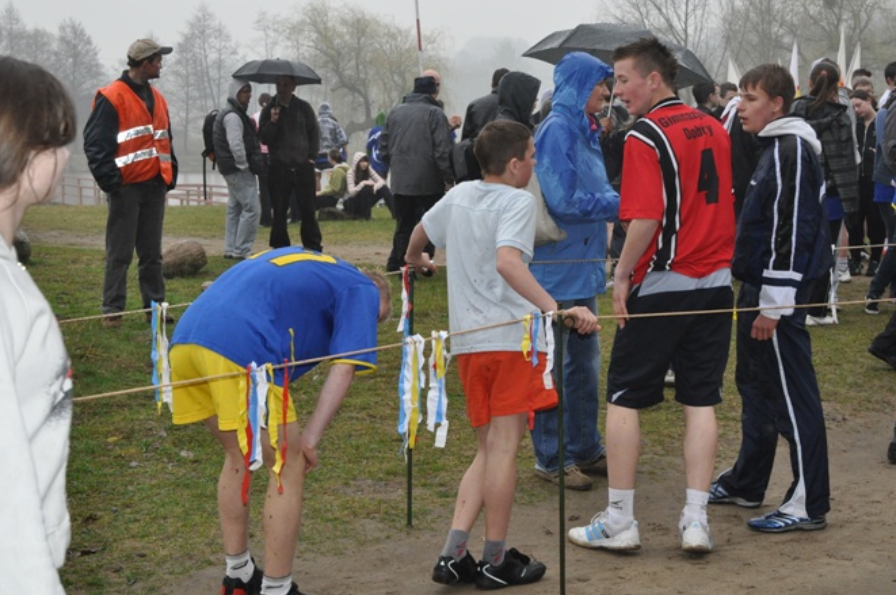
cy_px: 247
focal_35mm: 69
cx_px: 488
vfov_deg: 19.7
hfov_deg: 29.3
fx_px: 1715
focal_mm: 38
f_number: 6.3
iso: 1000
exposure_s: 1/200
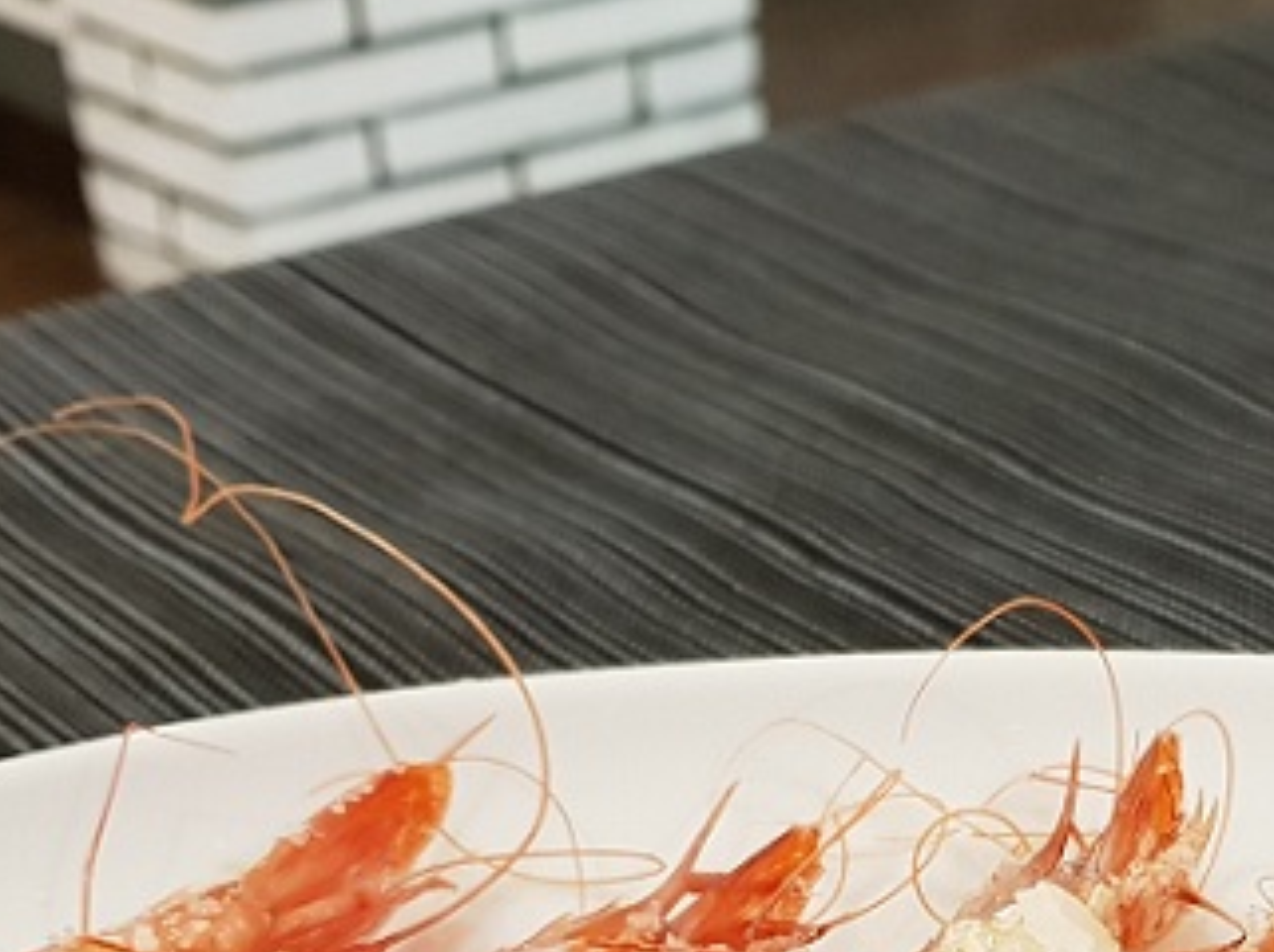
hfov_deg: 26.1
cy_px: 1172
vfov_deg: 18.9
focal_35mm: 73
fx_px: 2684
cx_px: 1064
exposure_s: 1/25
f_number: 1.7
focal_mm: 4.2
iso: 200
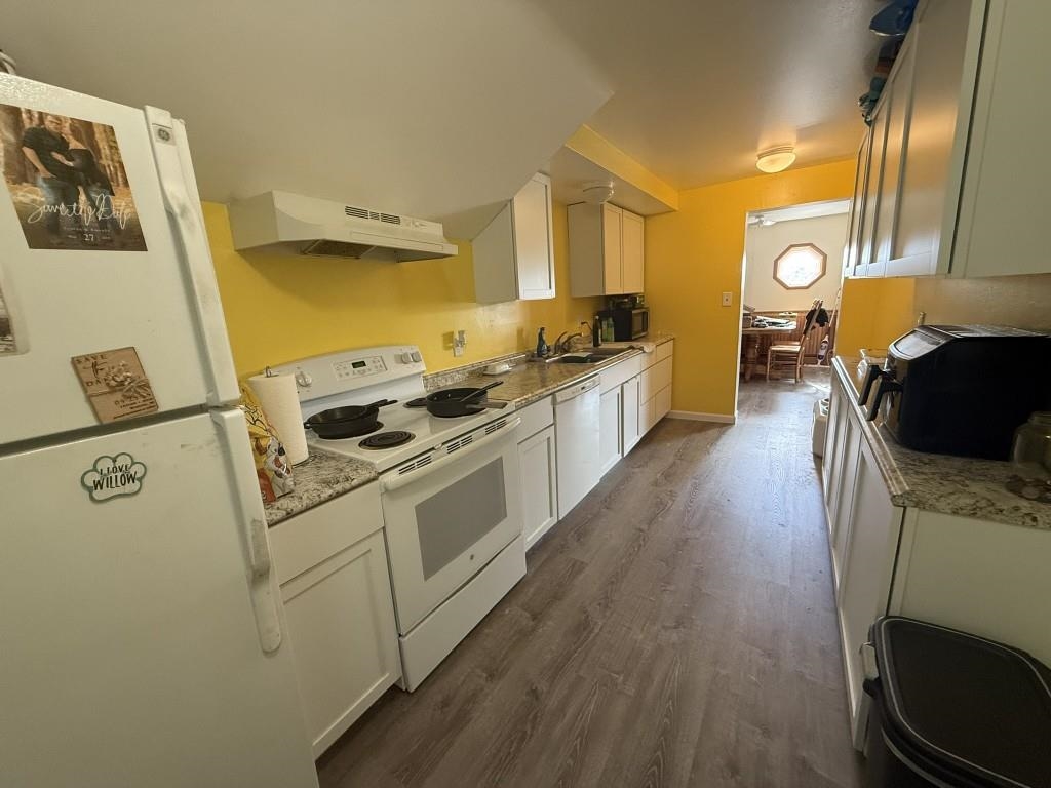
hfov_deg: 102.1
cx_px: 526
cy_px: 394
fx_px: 425
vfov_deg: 85.7
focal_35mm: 14
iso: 320
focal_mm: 2.22
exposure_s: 1/60
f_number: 2.2
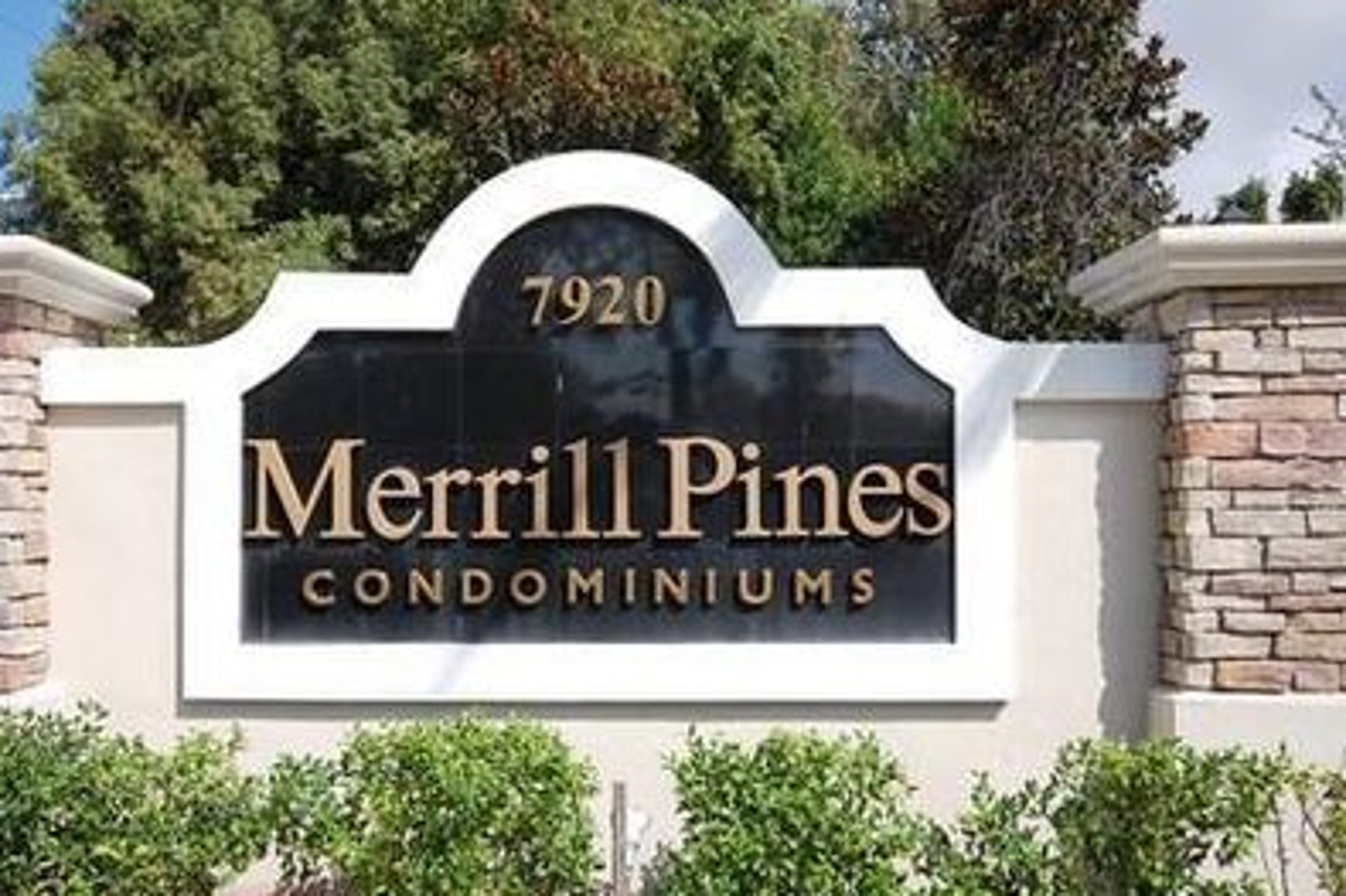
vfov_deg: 35.0
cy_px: 485
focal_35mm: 38
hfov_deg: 50.6
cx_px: 583
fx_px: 1420
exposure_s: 1/400
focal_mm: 20
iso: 200
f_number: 10
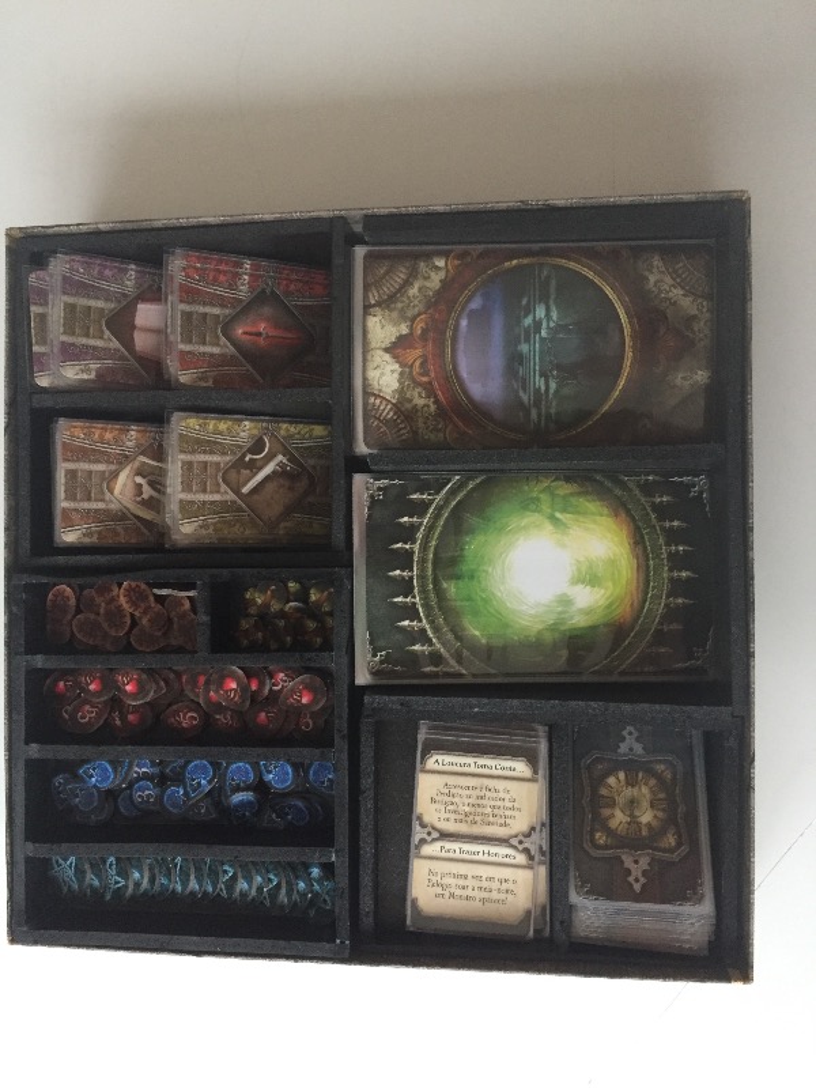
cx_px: 408
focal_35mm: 29
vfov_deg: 61.7
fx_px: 911
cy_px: 544
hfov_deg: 48.2
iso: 250
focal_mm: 4.15
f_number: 2.2
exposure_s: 1/30
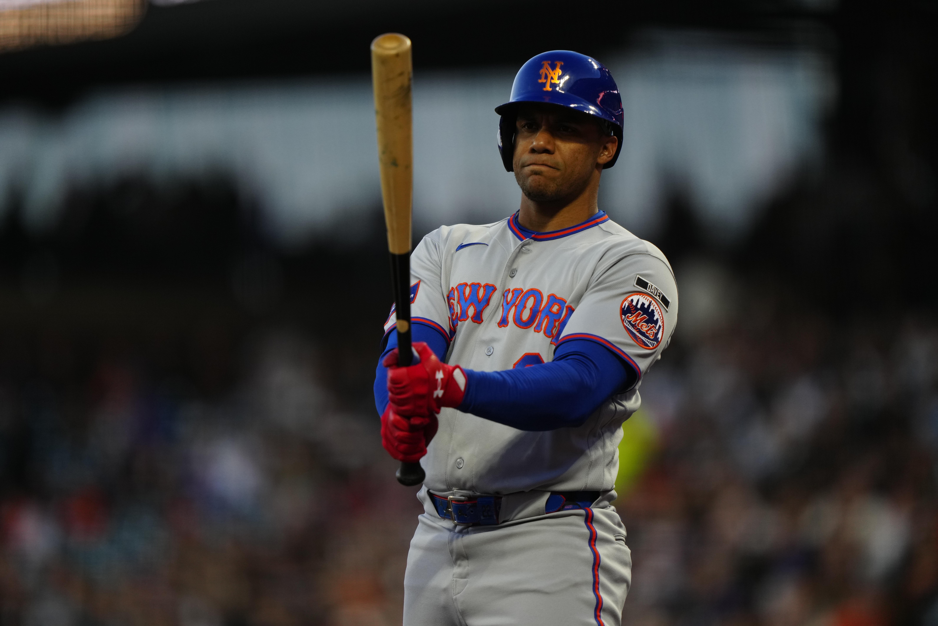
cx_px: 469
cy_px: 313
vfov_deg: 3.4
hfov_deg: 5.2
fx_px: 10421
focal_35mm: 400
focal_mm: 400
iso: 1250
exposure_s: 1/2000
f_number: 2.8
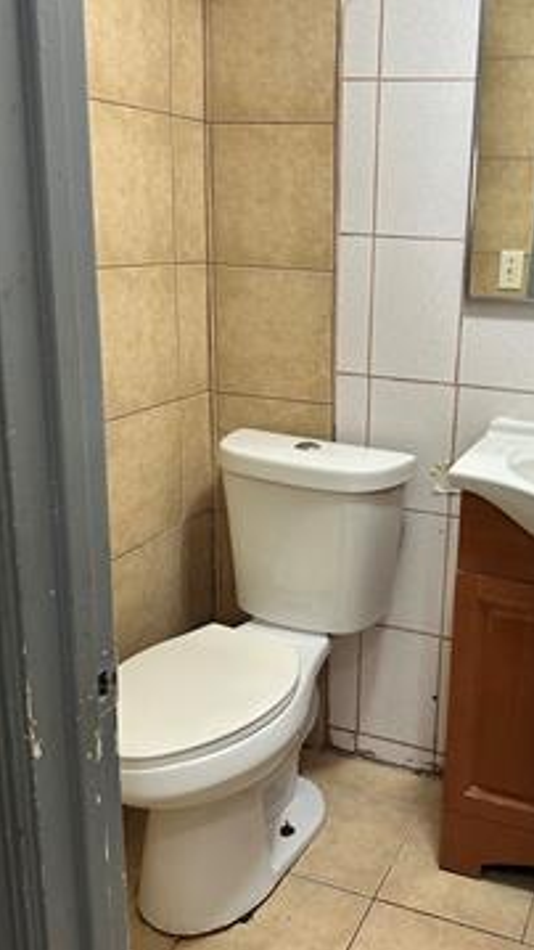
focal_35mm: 35
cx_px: 386
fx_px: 881
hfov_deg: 33.2
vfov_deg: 56.6
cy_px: 463
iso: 200
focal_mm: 6.86
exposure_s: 1/60
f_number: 1.78
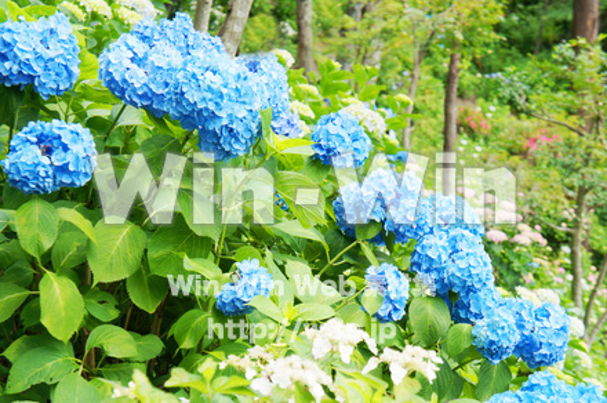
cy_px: 202
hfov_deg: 29.9
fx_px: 1136
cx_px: 304
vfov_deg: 20.1
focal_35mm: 68
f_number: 5
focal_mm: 45
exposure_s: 1/160
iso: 200
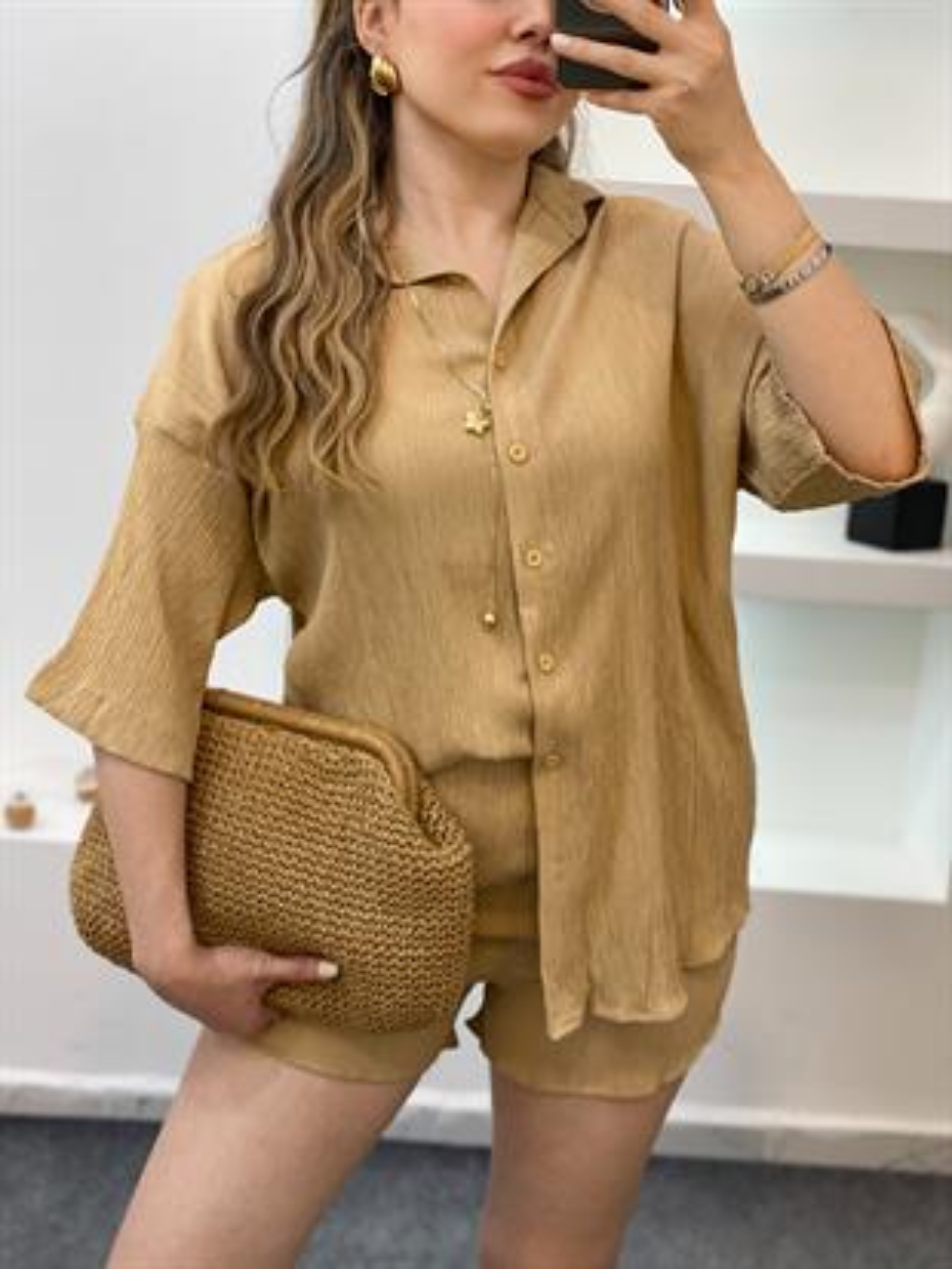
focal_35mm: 52
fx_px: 1906
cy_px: 634
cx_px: 476
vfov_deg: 36.8
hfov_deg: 28.0
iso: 100
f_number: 2
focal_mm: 6
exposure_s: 1/100
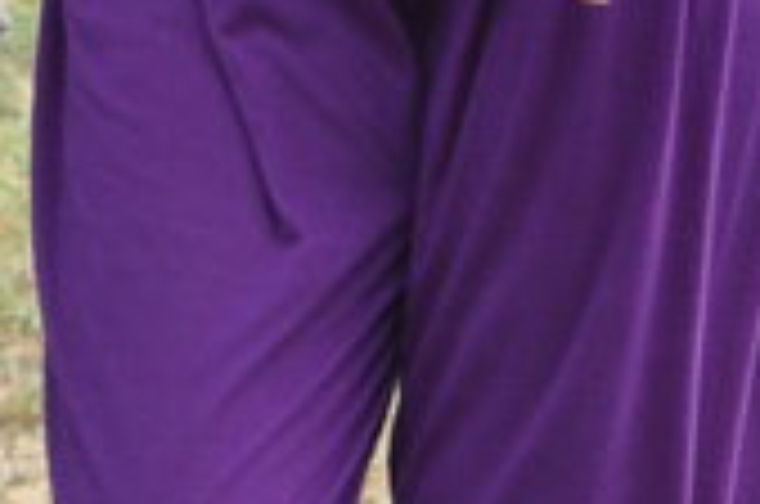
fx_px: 17658
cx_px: -328
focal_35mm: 838
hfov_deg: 2.5
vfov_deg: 1.6
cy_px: -864
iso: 560
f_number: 5.6
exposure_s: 1/1000
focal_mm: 92
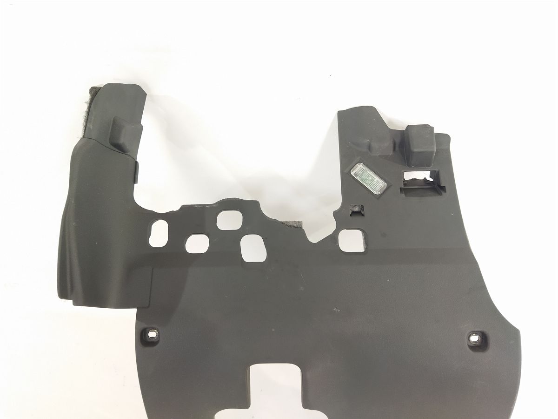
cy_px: 210
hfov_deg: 65.3
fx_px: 435
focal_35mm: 27
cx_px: 279
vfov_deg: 51.4
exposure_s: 1/50
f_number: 1.79
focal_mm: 4.71
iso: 211
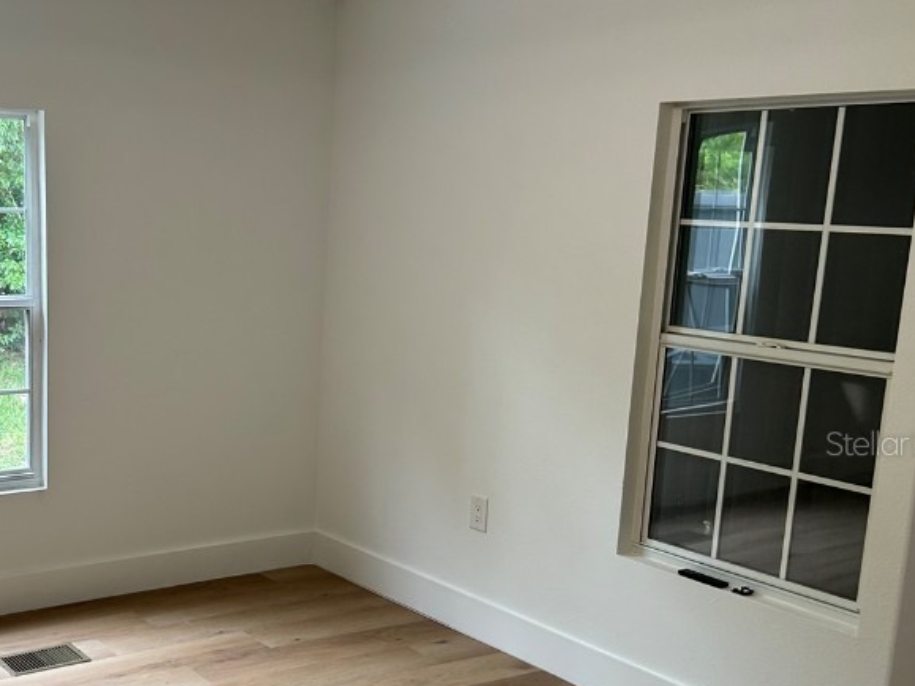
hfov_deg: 39.4
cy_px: 443
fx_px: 1216
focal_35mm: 46
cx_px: 166
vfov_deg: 31.3
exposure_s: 1/120
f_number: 1.5
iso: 64
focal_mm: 5.7
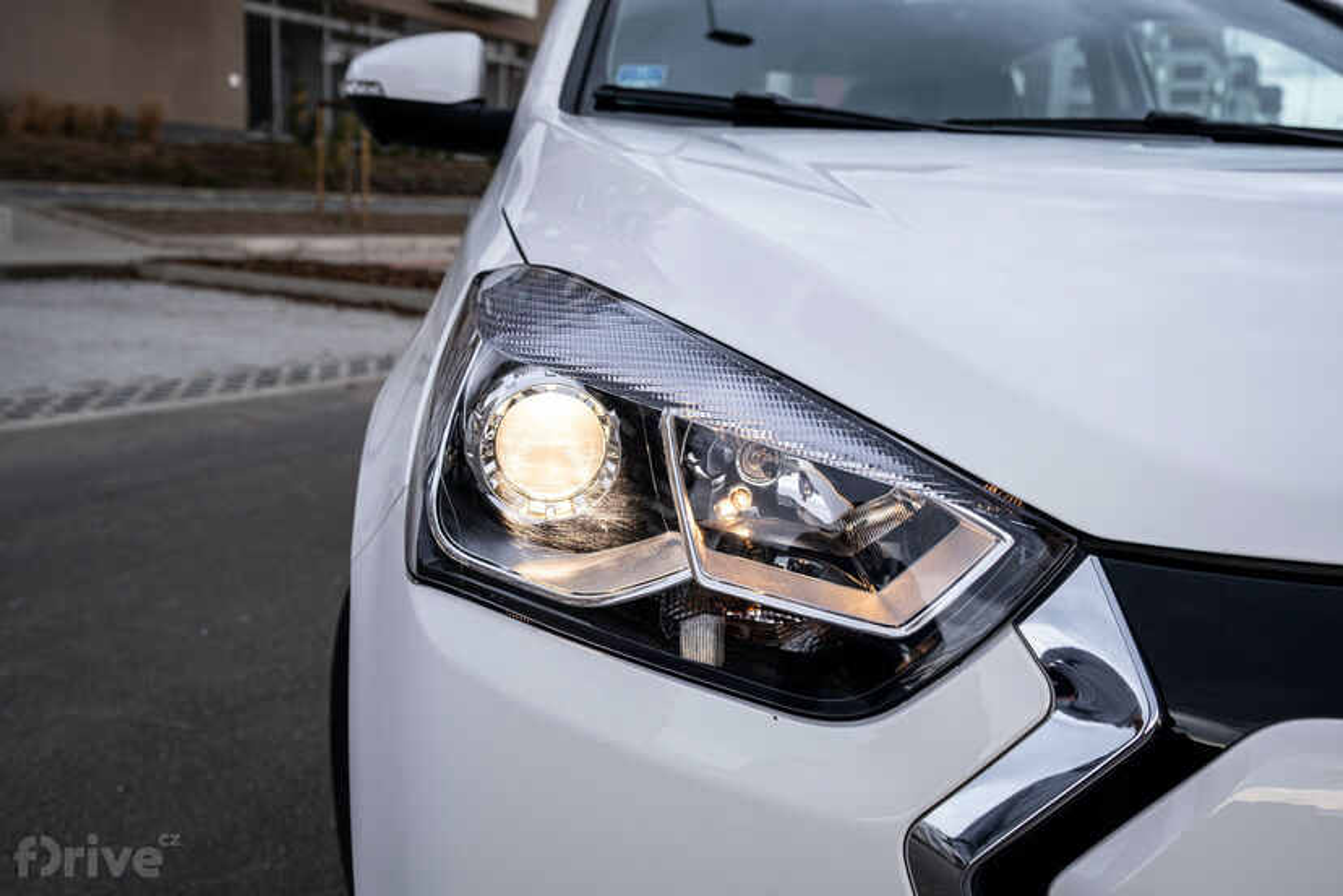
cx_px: 672
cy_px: 448
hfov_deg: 60.3
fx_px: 1156
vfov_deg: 42.3
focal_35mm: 31
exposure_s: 1/640
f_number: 4
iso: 400
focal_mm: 20.5
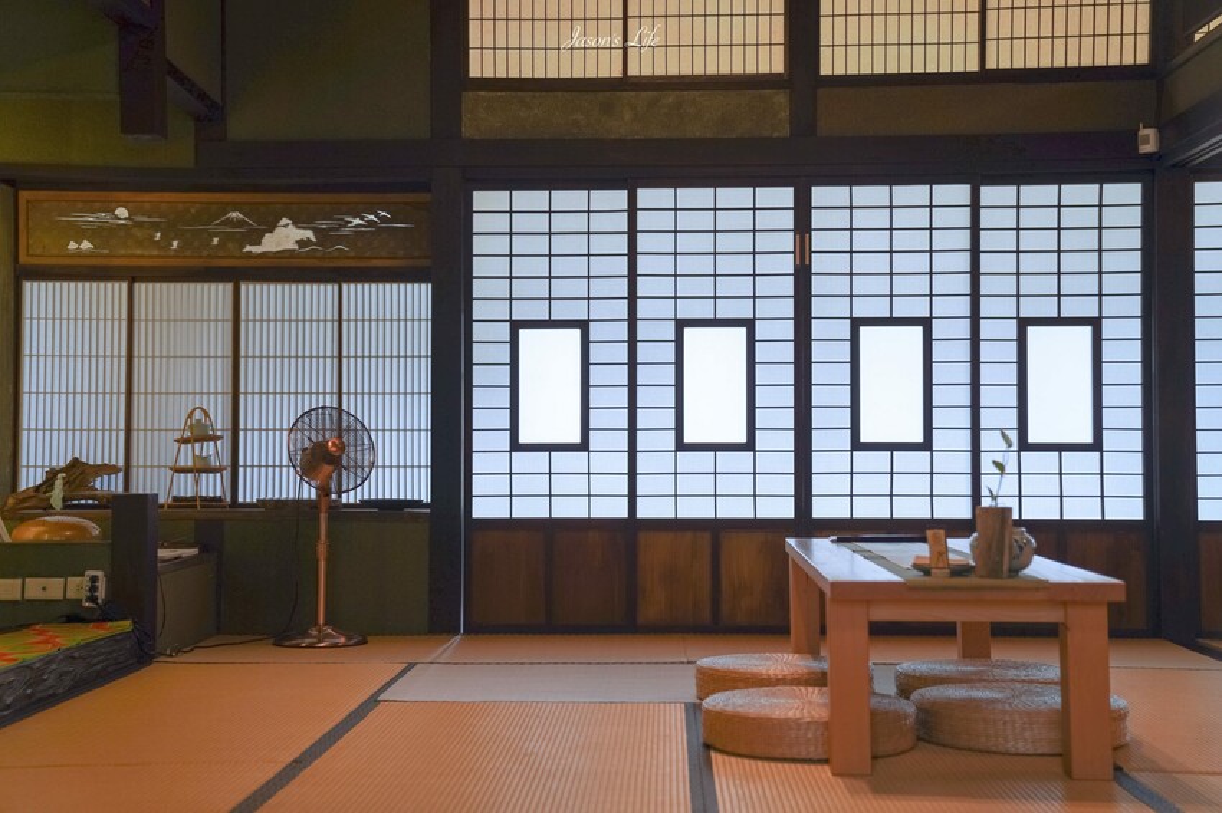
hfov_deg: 40.4
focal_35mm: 49
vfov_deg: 27.5
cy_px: 406
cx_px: 611
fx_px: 1663
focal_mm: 49
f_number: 2.8
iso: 100
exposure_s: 1/100
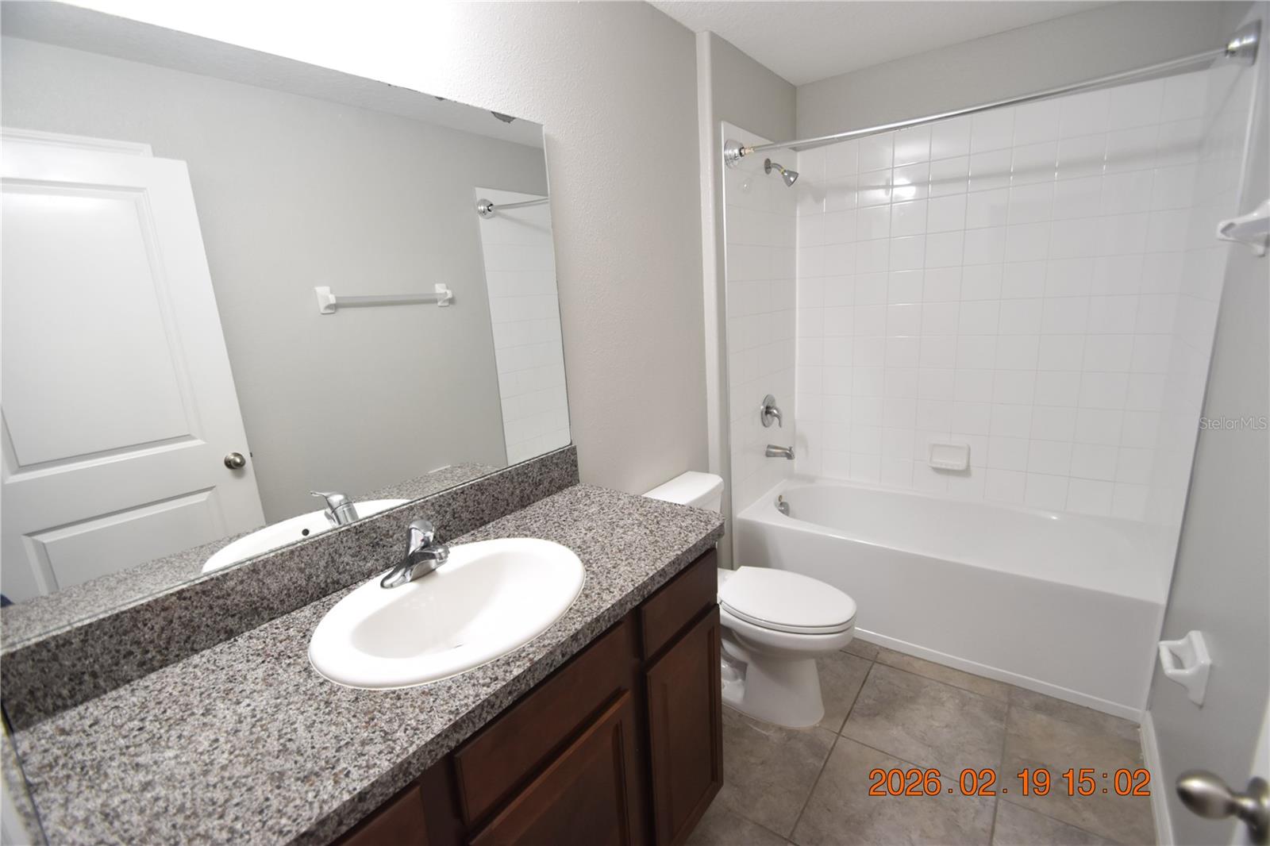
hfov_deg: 100.4
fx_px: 529
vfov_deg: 77.3
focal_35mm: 15
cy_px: 423
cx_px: 635
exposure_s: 1/45
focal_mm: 10
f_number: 3.5
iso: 800
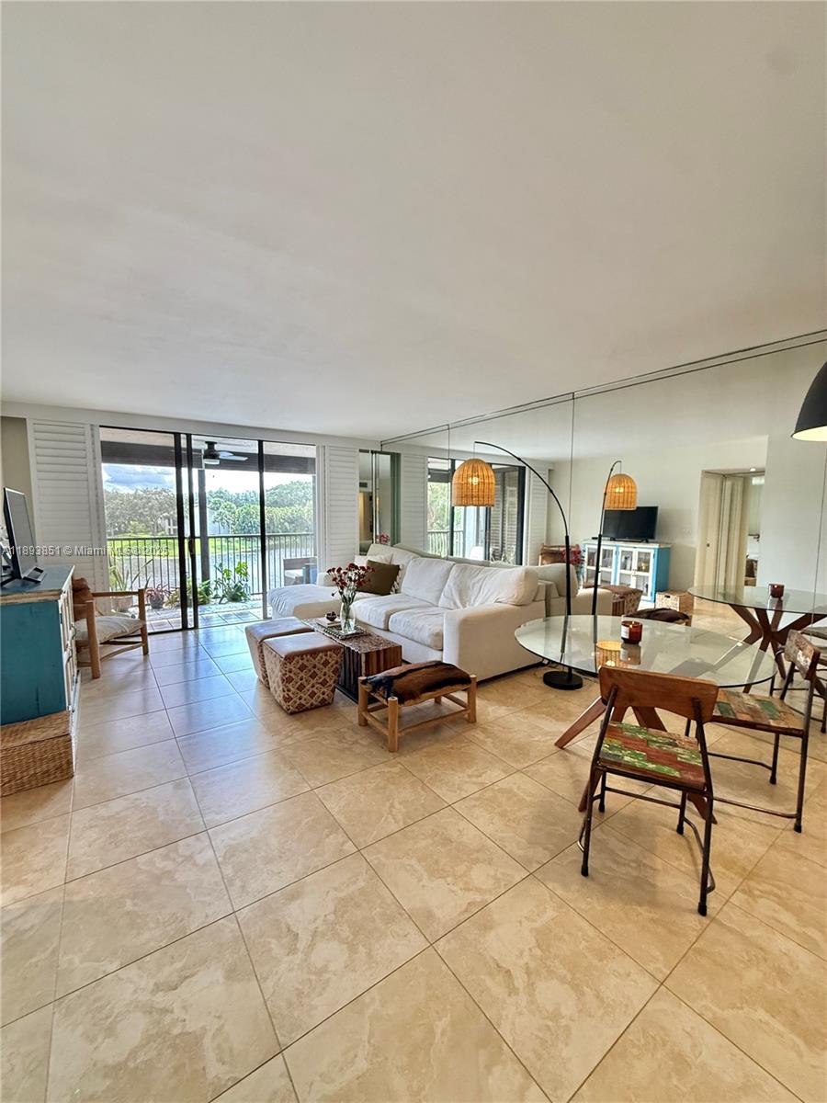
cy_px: 552
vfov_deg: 102.1
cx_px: 414
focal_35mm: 14
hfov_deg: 85.7
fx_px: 446
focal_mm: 2.22
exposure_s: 1/120
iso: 400
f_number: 2.2
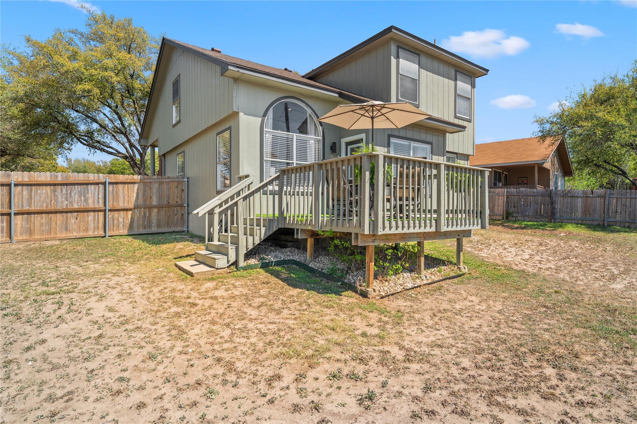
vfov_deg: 64.5
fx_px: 336
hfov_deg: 86.9
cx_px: 318
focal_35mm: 19
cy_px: 212
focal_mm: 19
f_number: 8
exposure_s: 1/250
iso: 800
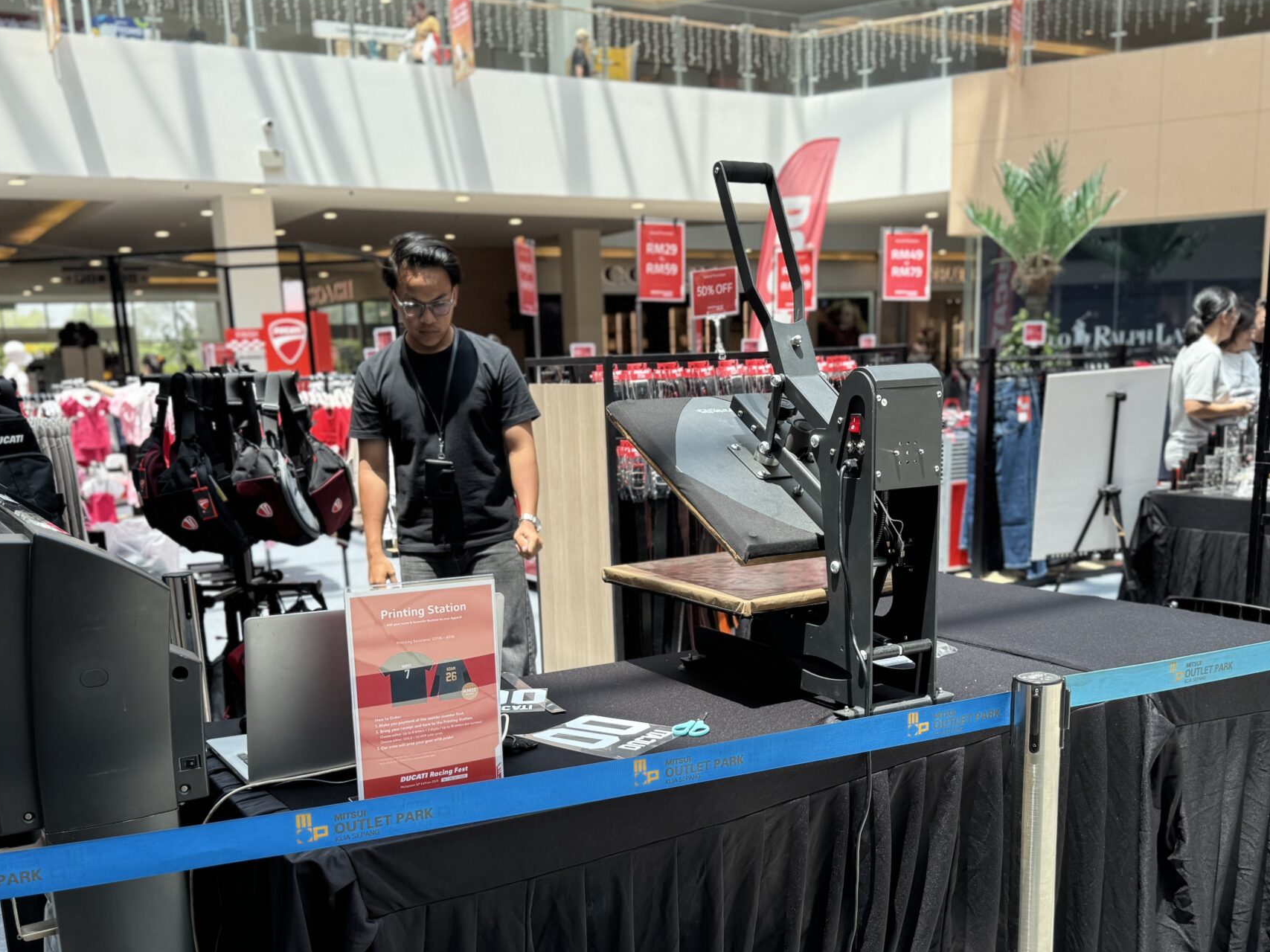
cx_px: 652
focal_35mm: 36
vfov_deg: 39.0
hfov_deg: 51.4
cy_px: 668
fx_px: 1321
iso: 80
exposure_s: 1/723
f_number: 1.78
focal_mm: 6.76
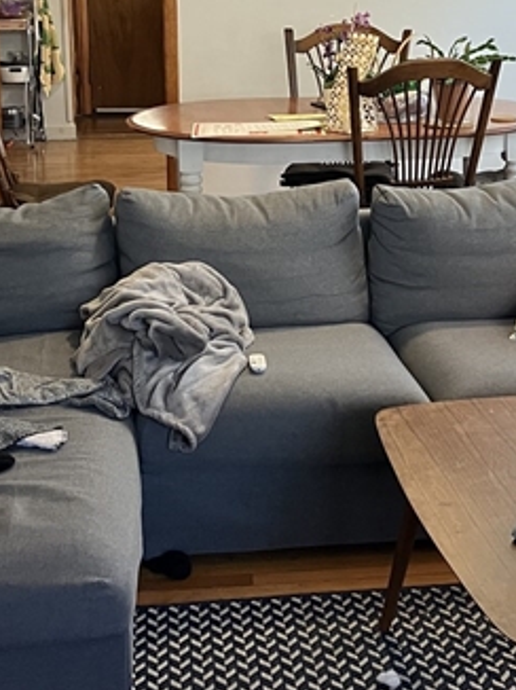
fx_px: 1313
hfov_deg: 22.1
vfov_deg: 29.0
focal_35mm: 66
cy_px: 178
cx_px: 351
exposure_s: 1/60
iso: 125
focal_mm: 3.99
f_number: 1.8
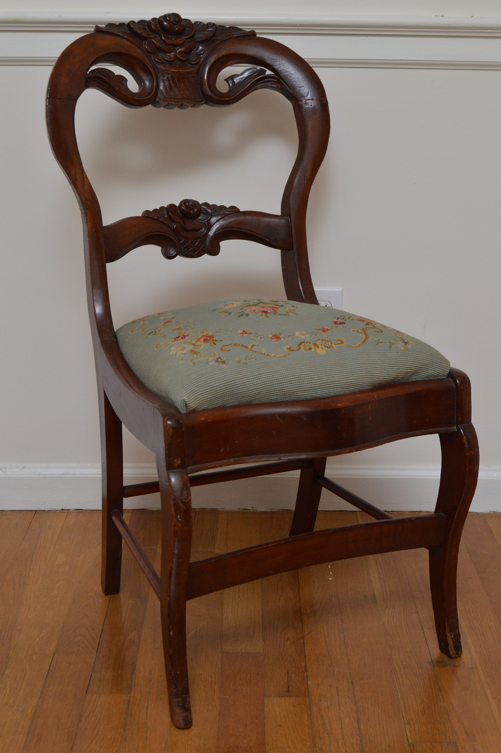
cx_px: 250
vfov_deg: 37.9
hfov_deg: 25.7
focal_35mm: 52
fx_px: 1098
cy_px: 376
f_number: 8
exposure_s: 1/80
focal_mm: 35
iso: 800
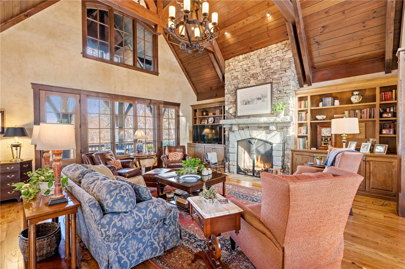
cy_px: 134
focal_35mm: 16
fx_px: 180
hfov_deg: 96.8
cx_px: 202
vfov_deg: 73.7
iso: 200
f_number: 9
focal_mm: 16
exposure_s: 1.3
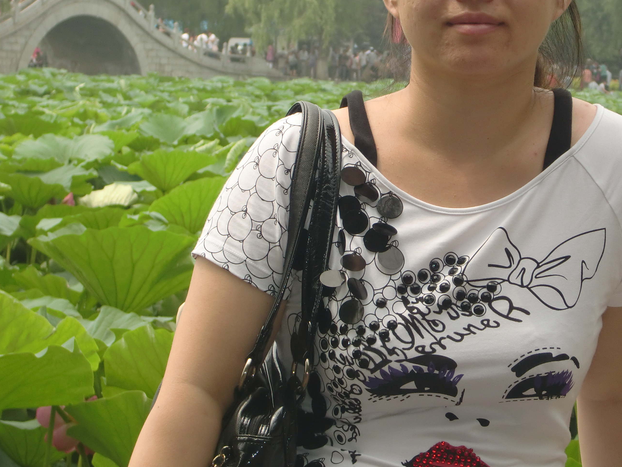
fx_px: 2588
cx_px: 356
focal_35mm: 144
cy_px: 119
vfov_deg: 10.3
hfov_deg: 13.7
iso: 64
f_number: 5.2
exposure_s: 1/250
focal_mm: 16.5
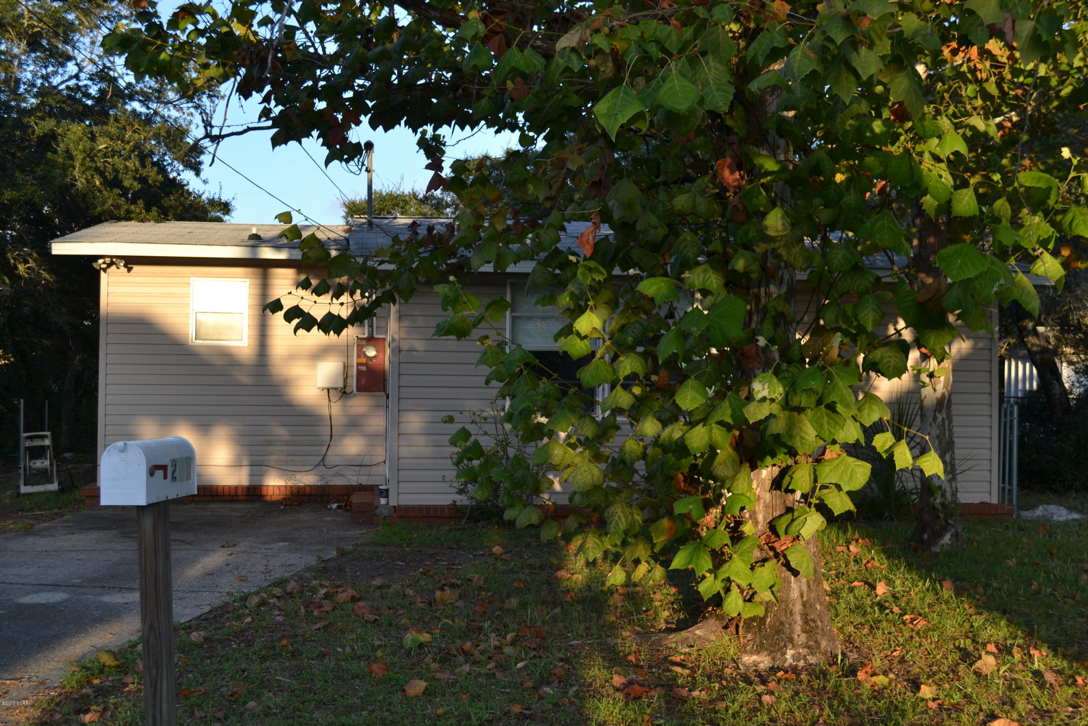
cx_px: 544
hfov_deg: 46.4
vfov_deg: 31.9
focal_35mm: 42
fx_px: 1269
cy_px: 363
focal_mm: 28
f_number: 5.6
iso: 100
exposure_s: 1/125
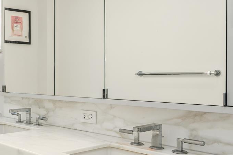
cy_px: 76
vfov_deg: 28.1
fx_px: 311
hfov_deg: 37.1
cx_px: 3
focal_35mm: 48
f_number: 8
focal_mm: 17
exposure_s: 1/1.25
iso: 100
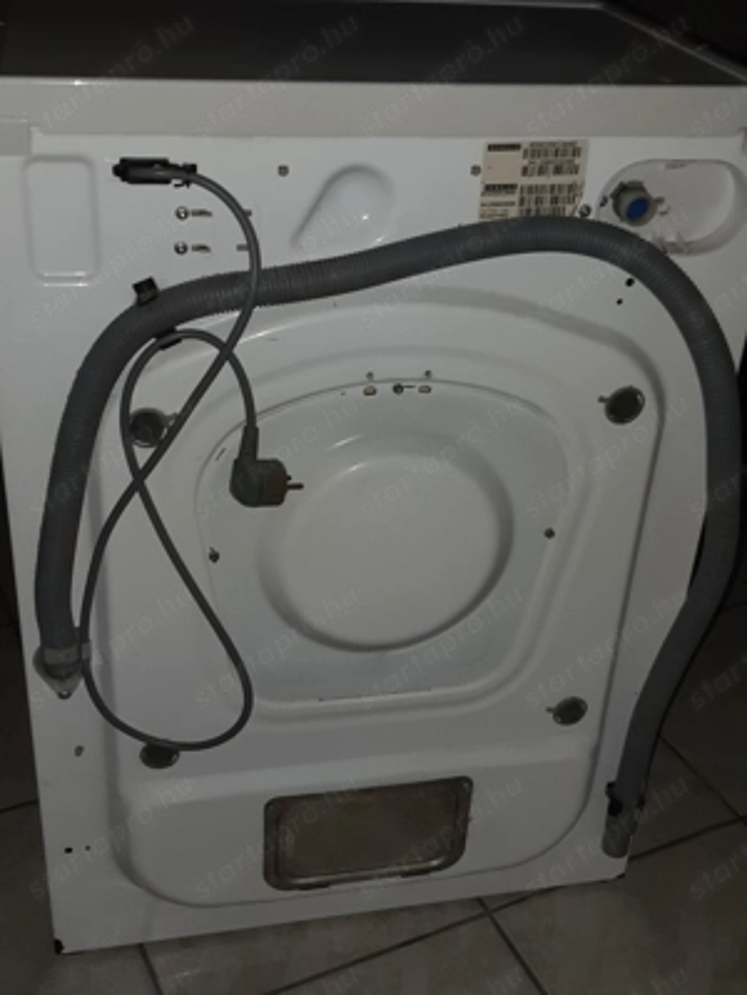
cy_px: 498
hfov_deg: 53.1
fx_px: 748
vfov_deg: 67.3
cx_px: 374
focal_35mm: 26
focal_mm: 3.93
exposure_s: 1/50
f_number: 1.7
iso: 50
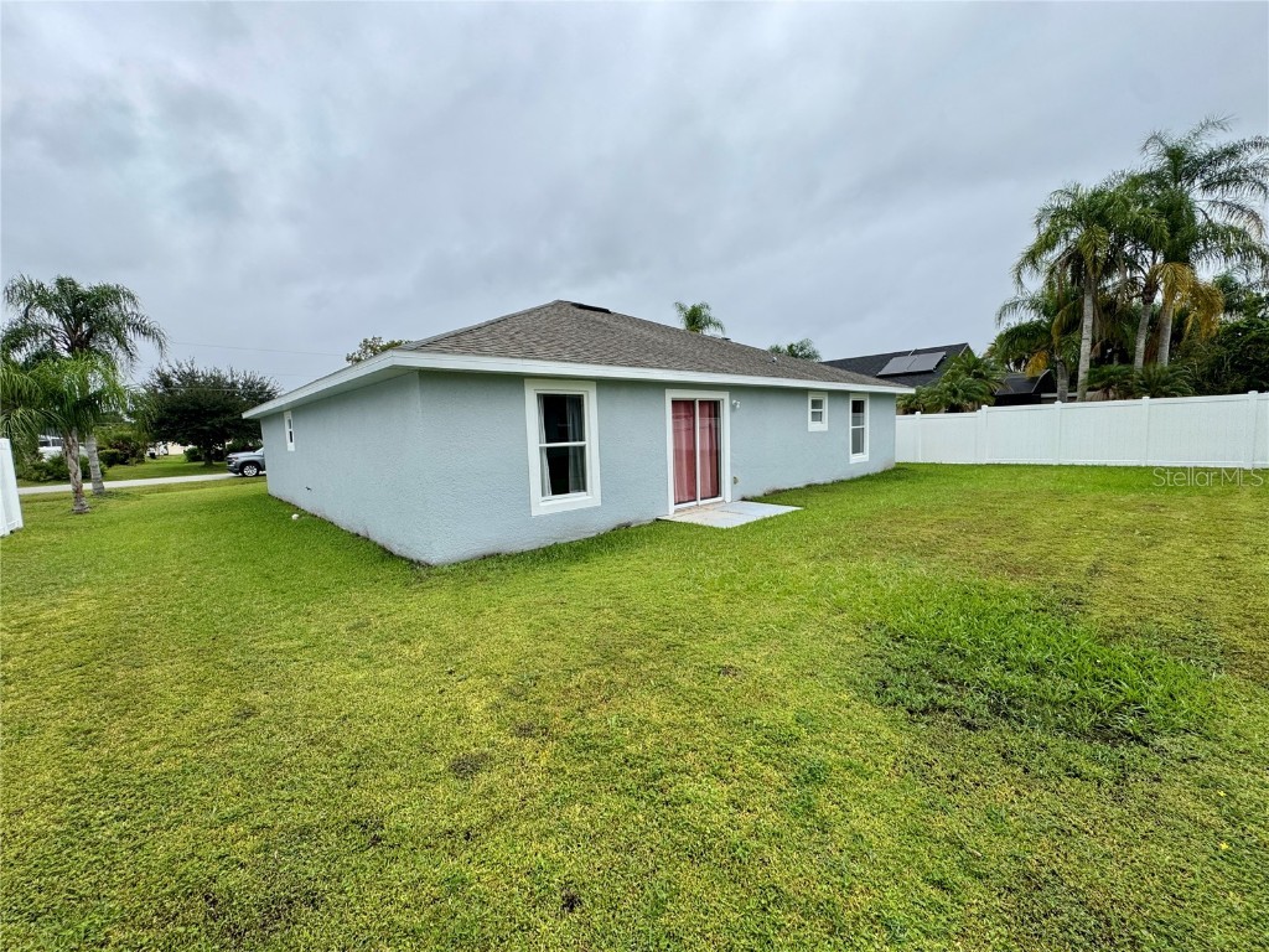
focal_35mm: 14
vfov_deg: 85.7
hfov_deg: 102.1
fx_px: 513
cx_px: 634
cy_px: 476
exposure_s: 1/1236
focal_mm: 2.22
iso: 50
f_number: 2.2
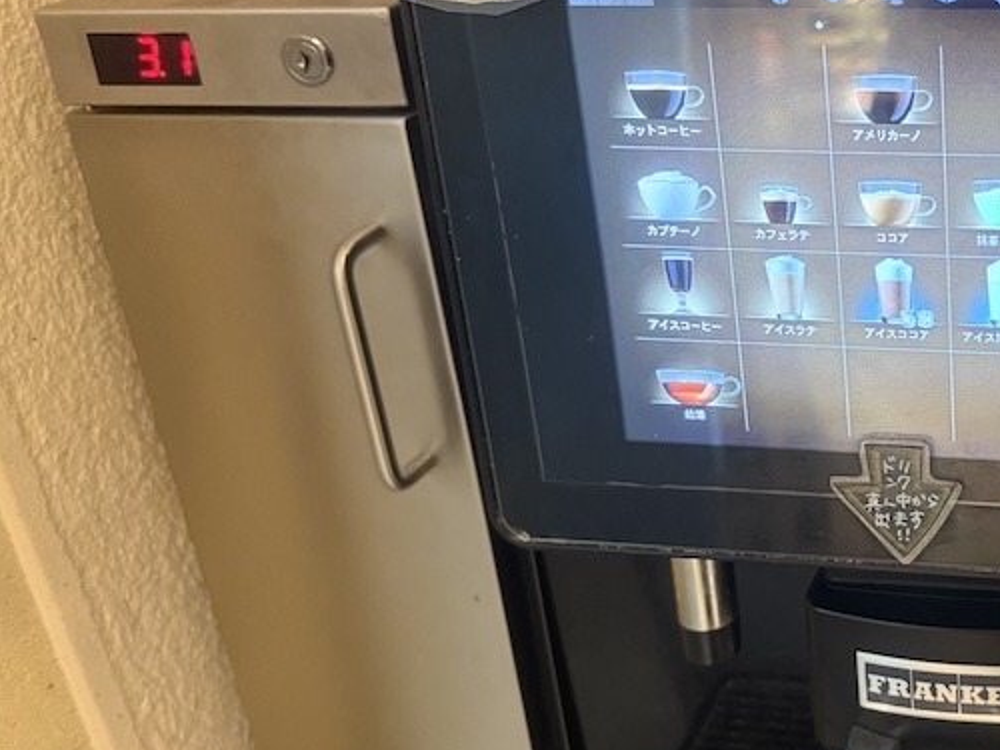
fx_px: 1387
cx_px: 966
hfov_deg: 36.3
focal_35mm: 48
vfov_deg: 30.3
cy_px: 400
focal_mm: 6.76
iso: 800
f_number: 1.78
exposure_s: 1/43
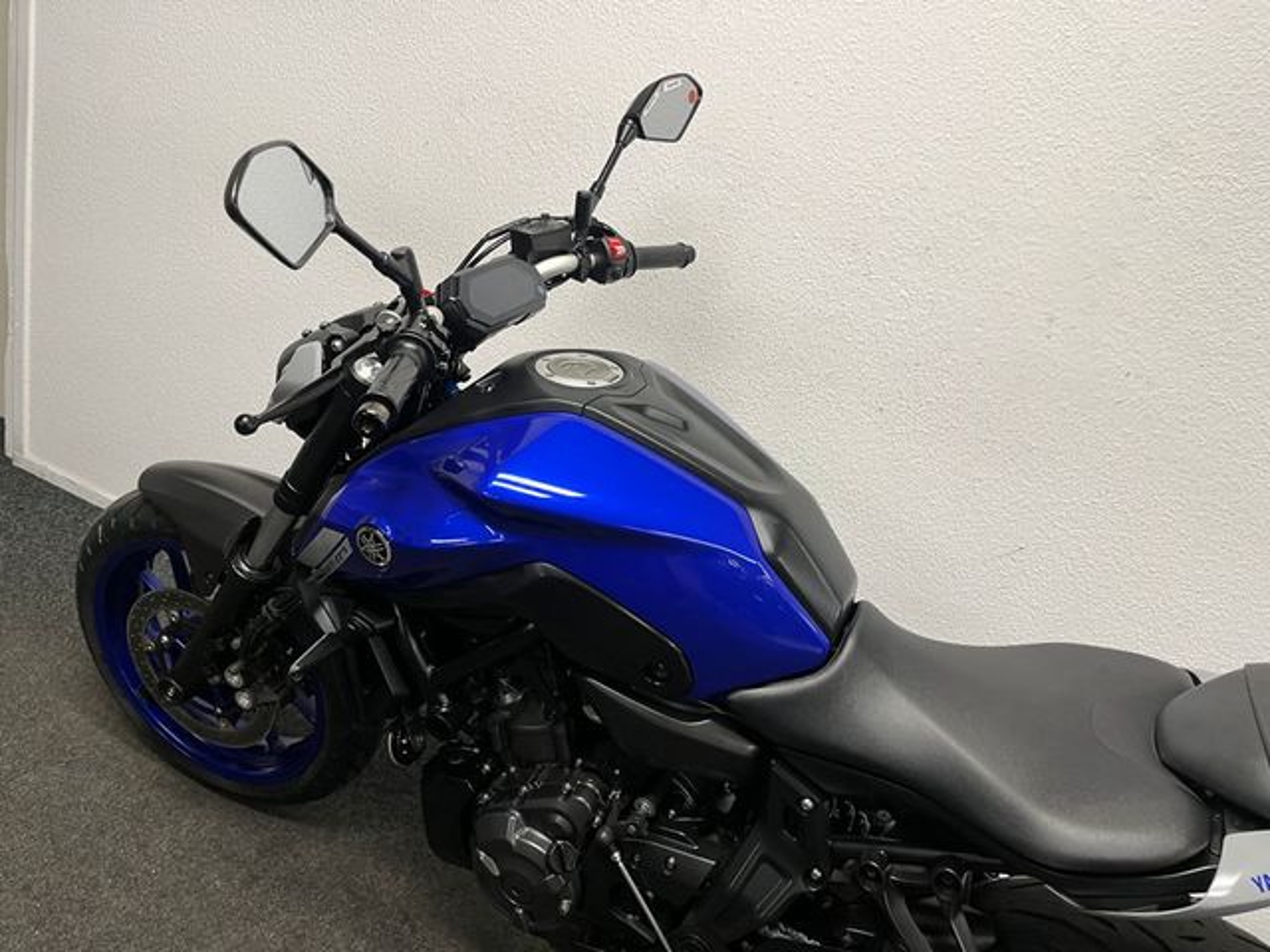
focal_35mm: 26
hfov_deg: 67.3
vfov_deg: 53.1
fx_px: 954
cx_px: 635
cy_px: 476
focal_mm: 5.1
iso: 80
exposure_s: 1/50
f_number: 1.6
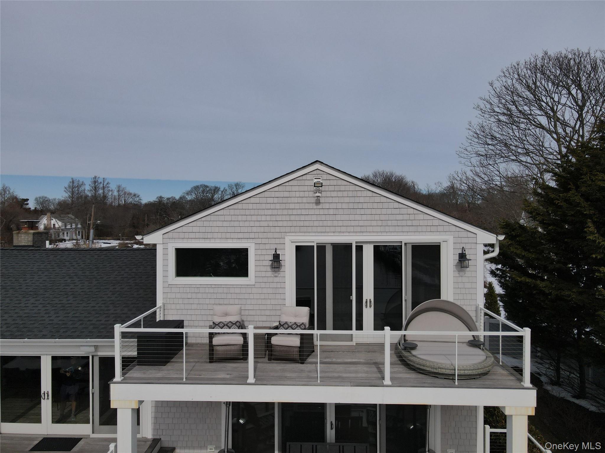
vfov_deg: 56.8
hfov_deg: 71.6
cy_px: 226
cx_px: 302
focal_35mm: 24
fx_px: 419
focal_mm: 4.5
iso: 110
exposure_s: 1/3000
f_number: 2.8
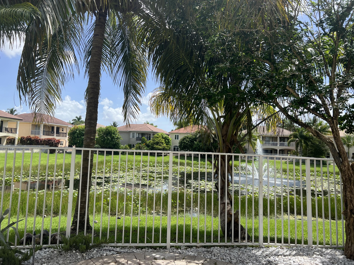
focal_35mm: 26
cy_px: 132
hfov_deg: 67.3
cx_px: 177
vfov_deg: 53.1
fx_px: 266
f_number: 1.5
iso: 50
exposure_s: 1/3077
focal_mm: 5.7
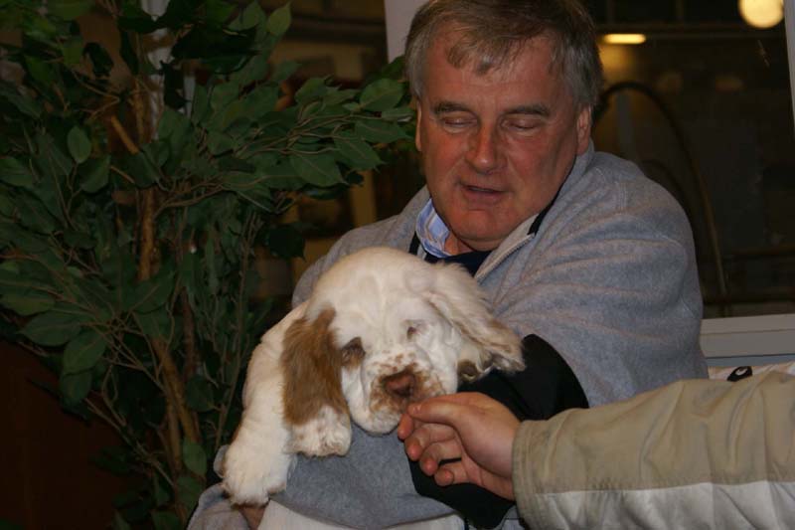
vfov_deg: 13.0
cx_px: 398
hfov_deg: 19.5
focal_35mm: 105
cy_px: 265
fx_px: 2318
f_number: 5.6
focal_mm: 70
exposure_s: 1/125
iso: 400
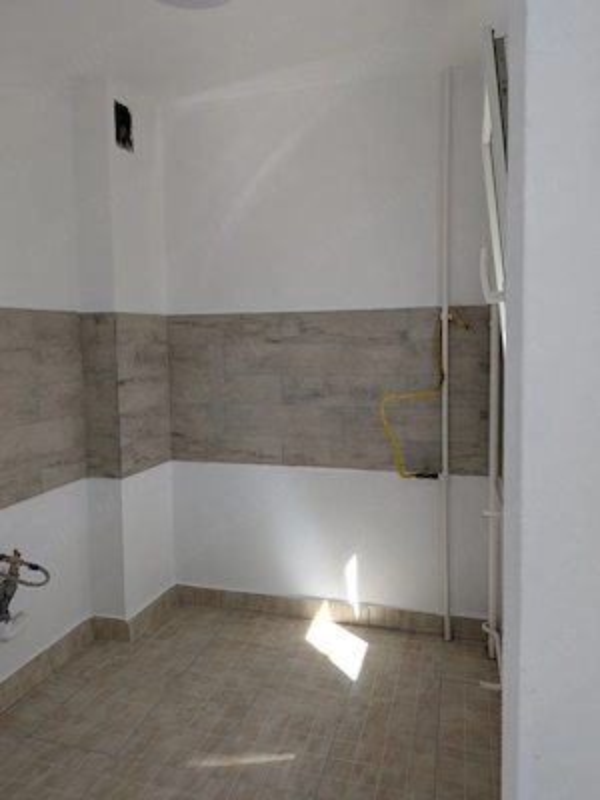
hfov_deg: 56.8
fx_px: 555
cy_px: 400
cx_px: 300
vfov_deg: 71.6
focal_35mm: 24
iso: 64
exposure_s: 1/195
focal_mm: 6.81
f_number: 1.85
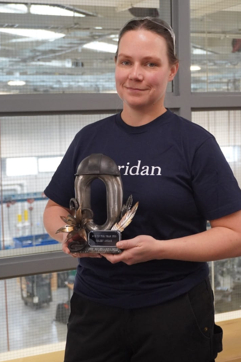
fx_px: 573
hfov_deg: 23.7
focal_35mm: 57
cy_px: 164
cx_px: 139
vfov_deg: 35.0
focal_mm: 32
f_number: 5
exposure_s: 1/160
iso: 2500
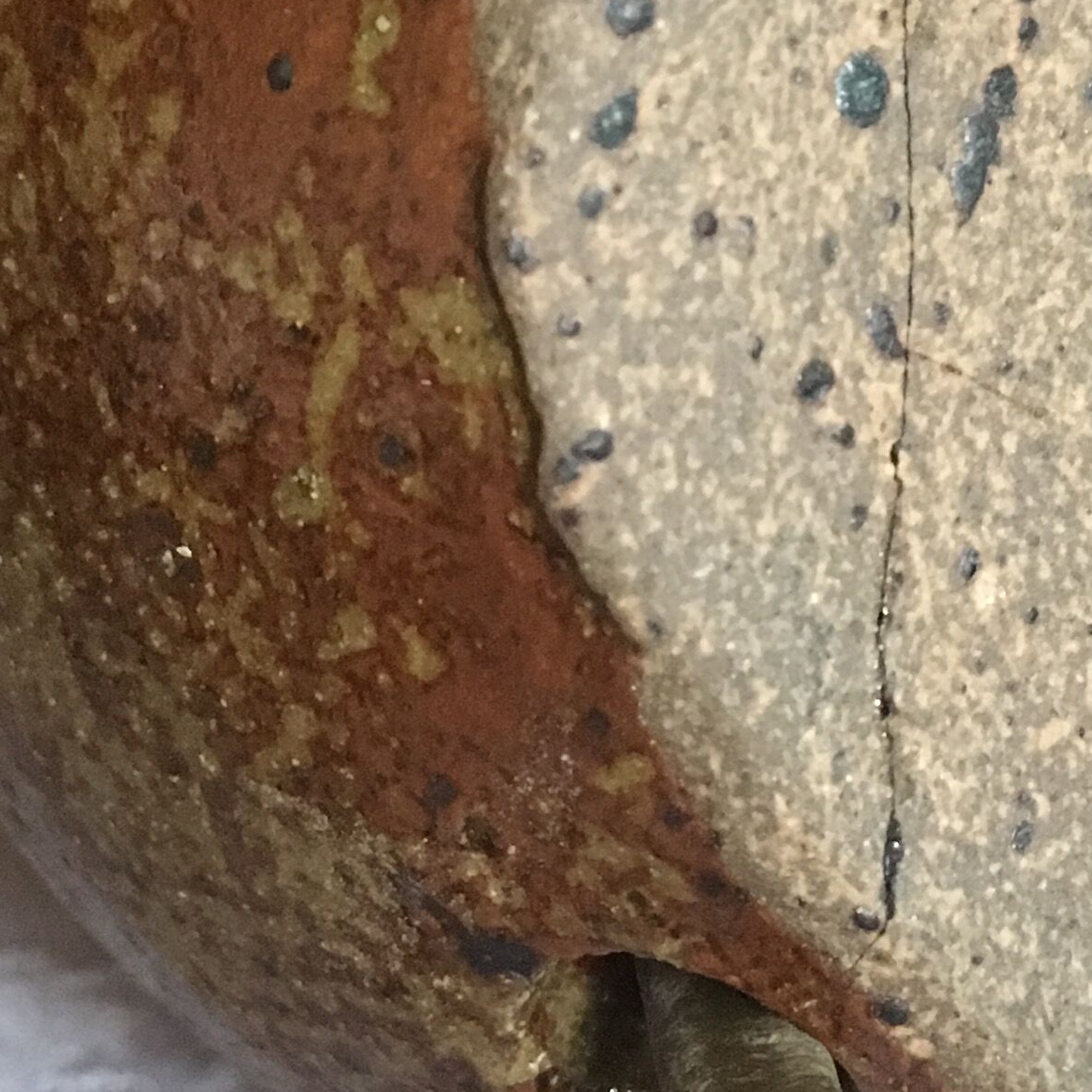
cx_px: 825
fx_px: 3105
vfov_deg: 19.9
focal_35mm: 87
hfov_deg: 19.8
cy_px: 332
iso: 320
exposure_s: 1/17
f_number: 2.2
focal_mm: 4.15
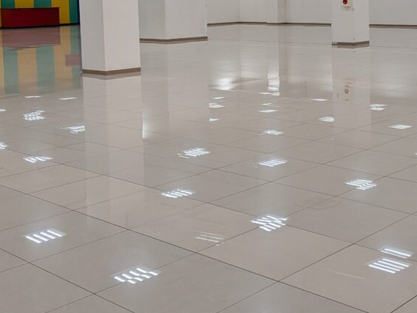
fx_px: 651
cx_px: 331
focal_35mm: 54
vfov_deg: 26.2
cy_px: 31
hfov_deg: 34.5
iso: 32
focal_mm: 4.53
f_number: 1.7
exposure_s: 1/239
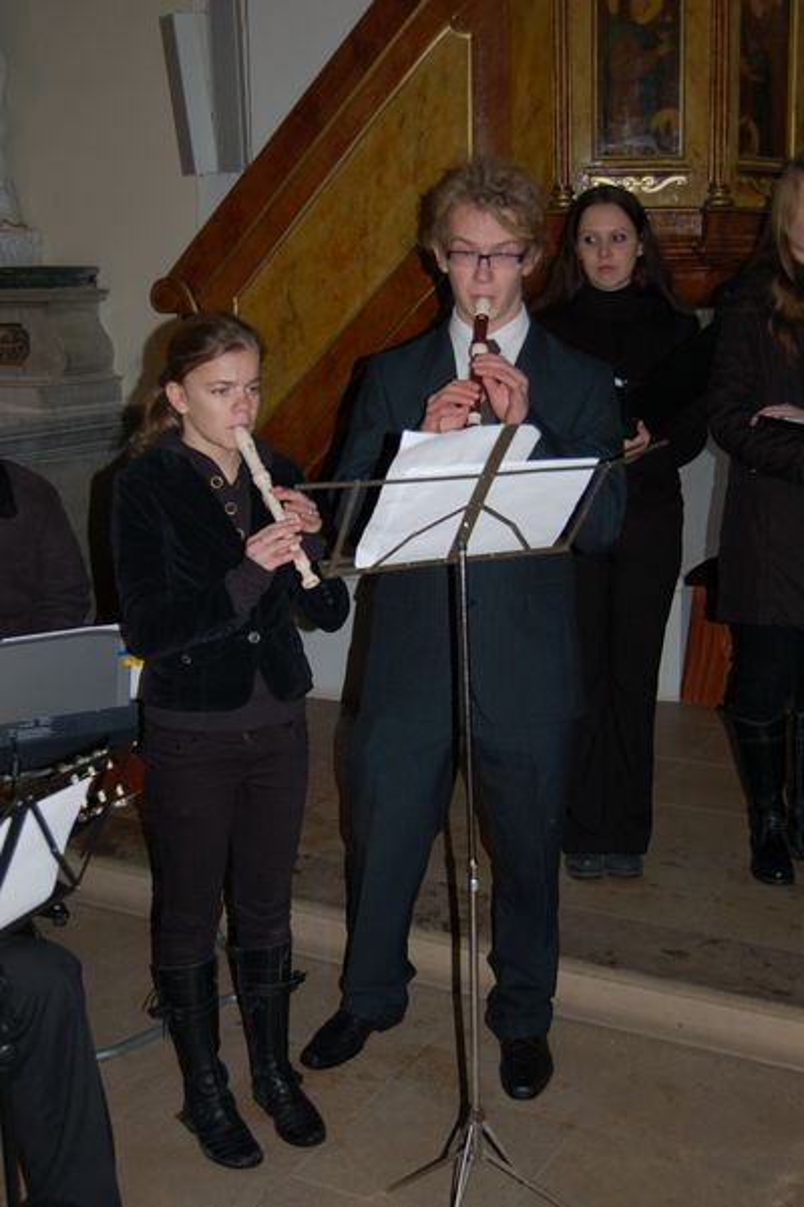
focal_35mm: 45
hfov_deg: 29.8
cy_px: 604
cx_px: 402
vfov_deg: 43.6
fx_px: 1509
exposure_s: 1/60
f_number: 4.2
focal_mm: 30
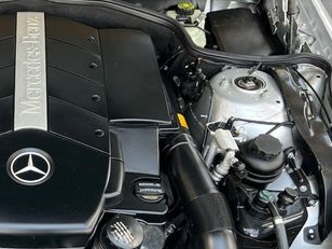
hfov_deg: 33.5
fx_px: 518
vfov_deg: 26.3
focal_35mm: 54
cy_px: 217
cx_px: 28
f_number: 1.5
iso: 64
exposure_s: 1/162
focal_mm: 5.7
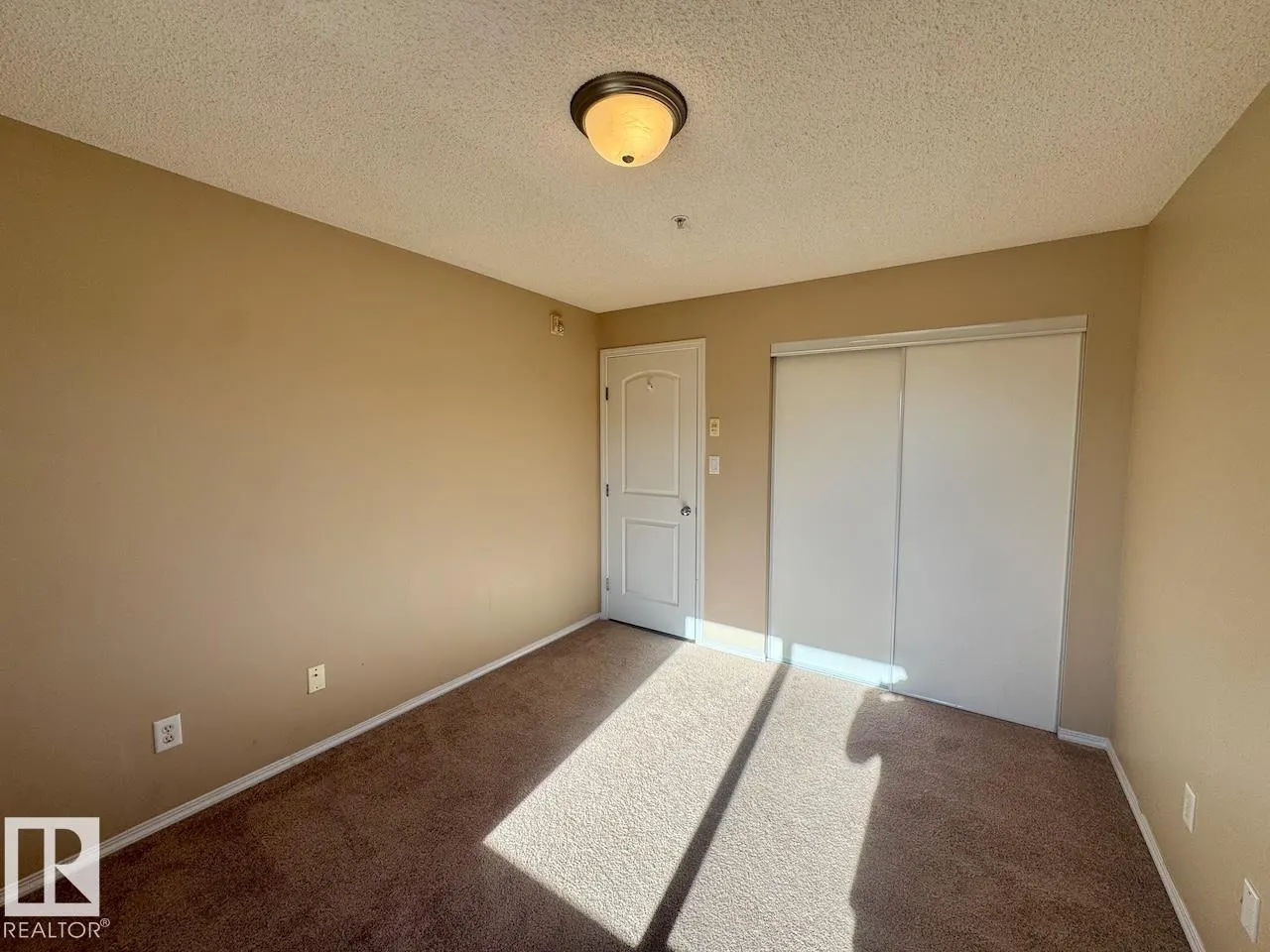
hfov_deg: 102.1
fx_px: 514
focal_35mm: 14
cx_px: 635
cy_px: 476
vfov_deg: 85.7
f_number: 2.2
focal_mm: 2.22
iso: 40
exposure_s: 1/346
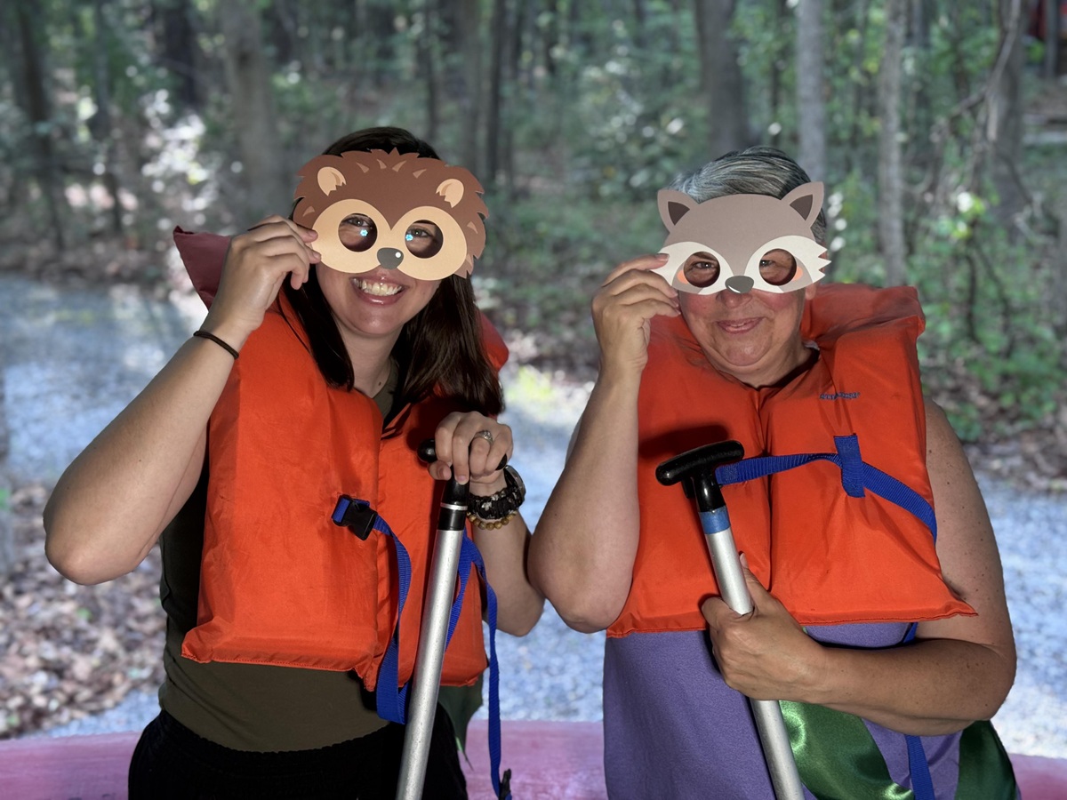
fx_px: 1480
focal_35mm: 48
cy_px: 400
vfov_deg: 30.3
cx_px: 534
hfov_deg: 39.7
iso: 80
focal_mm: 6.76
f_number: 1.78
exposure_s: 1/121
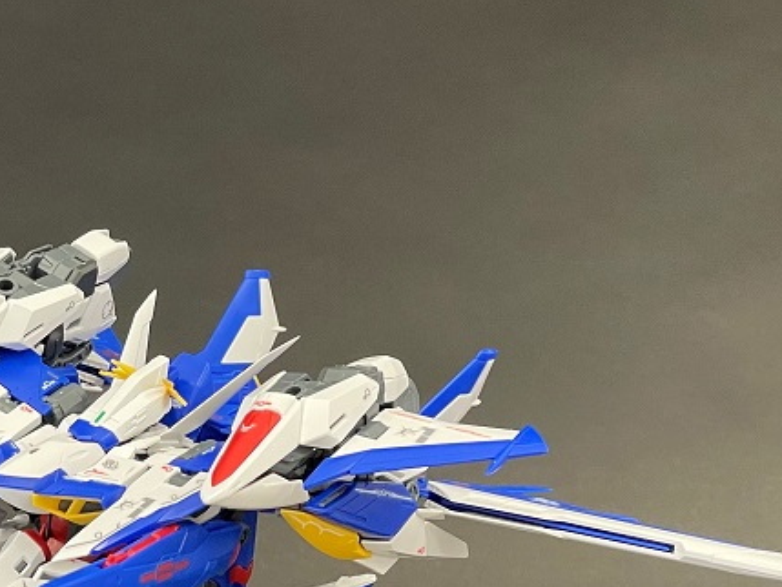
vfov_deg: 14.2
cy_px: 530
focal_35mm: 103
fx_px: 2327
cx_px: 125
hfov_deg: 18.8
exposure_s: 1/60
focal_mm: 6
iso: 100
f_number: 2
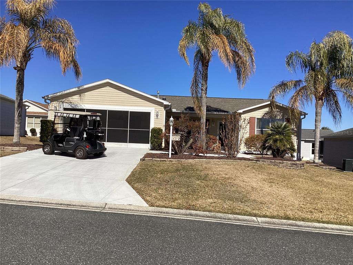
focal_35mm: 31
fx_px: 316
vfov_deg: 45.4
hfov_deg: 58.4
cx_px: 176
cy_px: 132
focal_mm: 3.3
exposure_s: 1/2262
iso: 25
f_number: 2.4
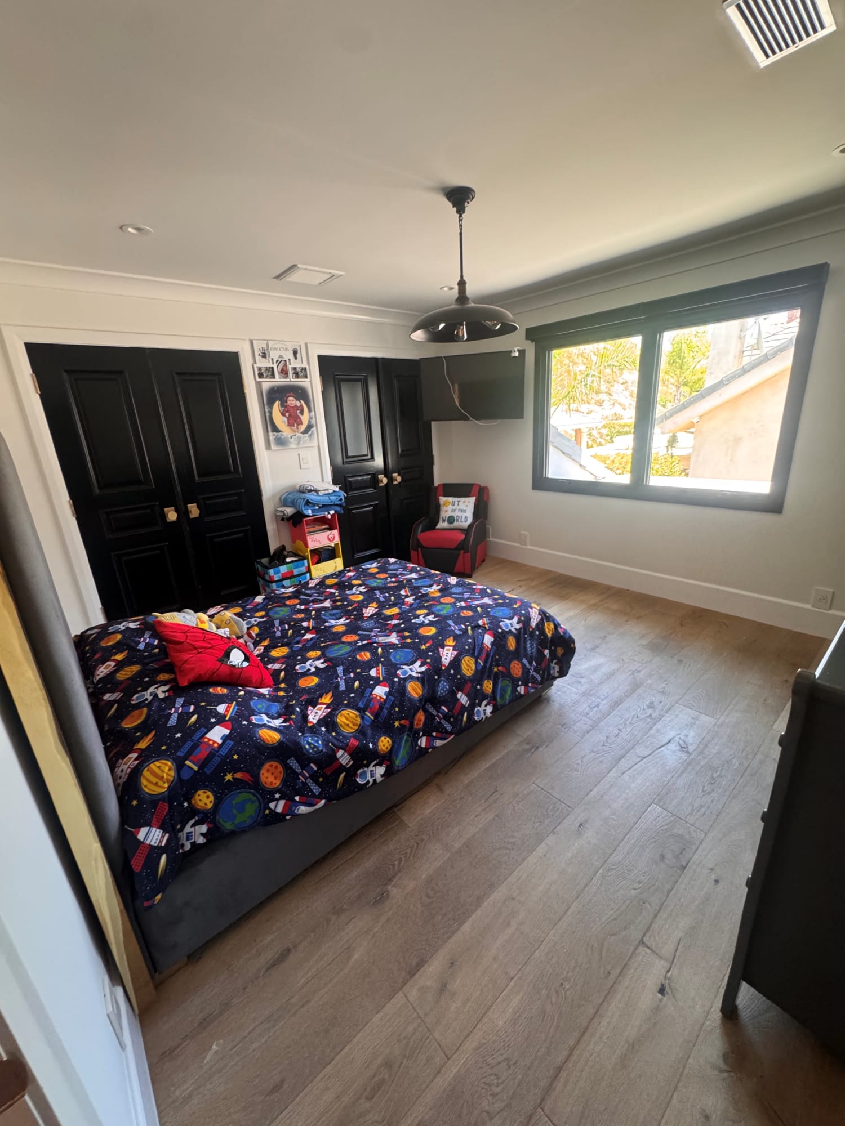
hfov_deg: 85.7
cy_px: 563
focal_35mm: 14
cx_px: 422
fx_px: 456
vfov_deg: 102.1
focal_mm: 2.22
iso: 400
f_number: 2.2
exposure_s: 1/60
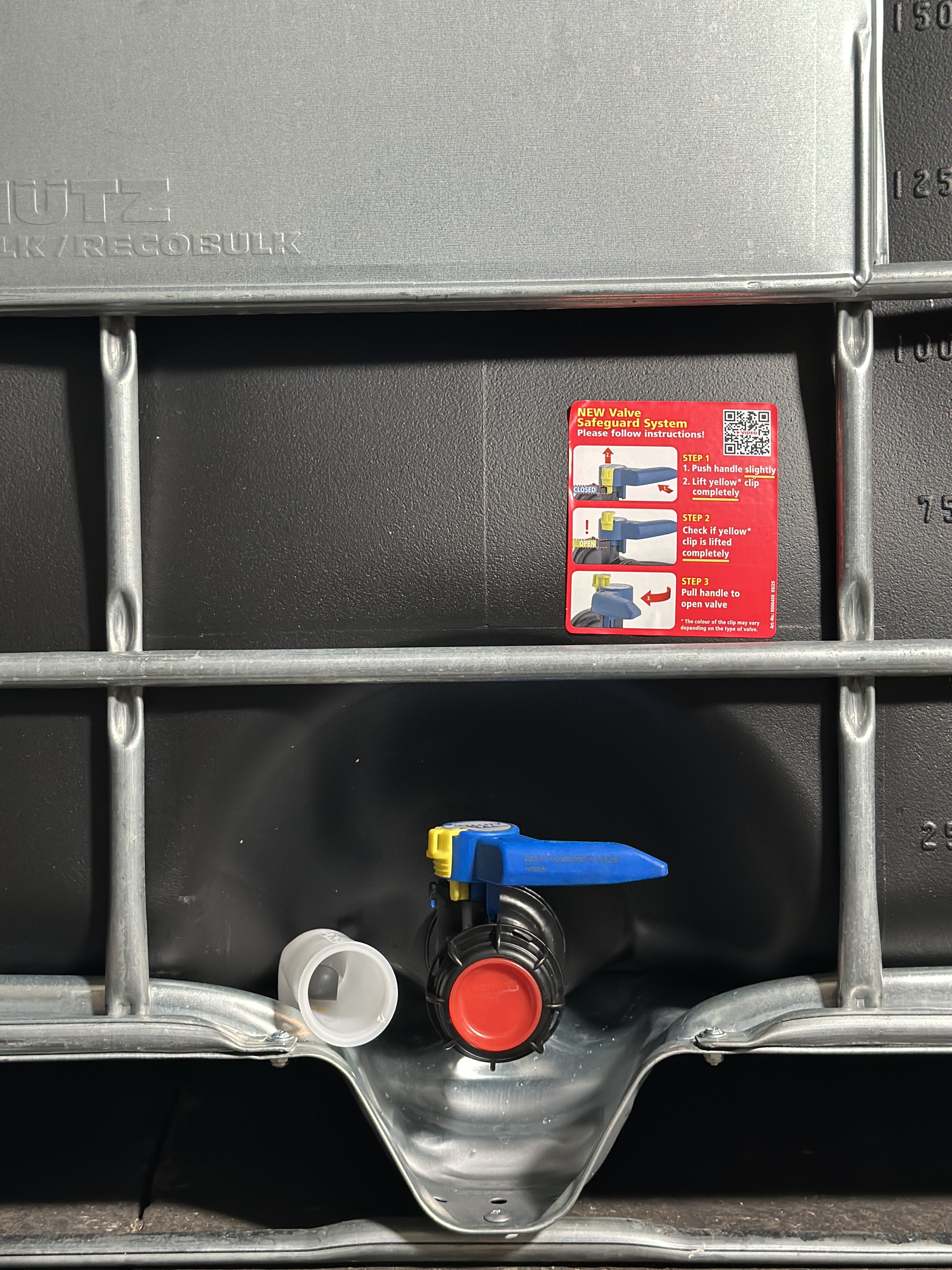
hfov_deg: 30.3
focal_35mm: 48
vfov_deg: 39.7
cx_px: 476
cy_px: 635
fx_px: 1760
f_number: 1.78
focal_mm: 6.86
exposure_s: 1/50
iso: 320
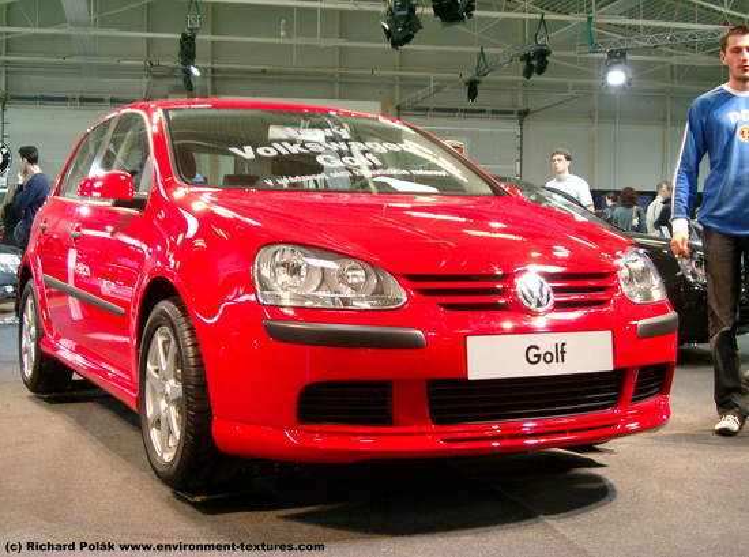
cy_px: 278
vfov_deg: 29.0
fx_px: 1079
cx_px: 374
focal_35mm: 50
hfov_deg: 38.3
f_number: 3
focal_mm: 10.2
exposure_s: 1/60
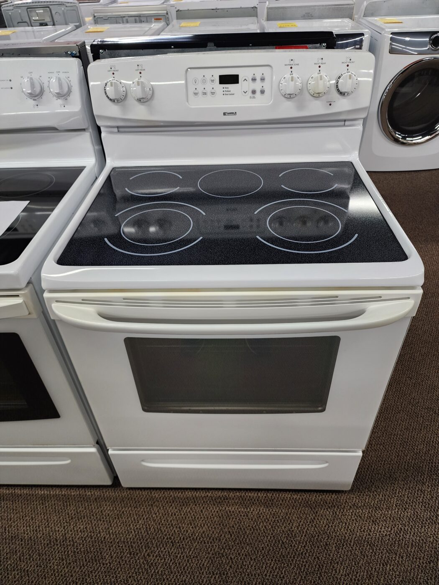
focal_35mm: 23
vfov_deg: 73.9
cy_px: 292
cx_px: 220
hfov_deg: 58.9
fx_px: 389
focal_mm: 6.4
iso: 320
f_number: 1.8
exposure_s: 1/120
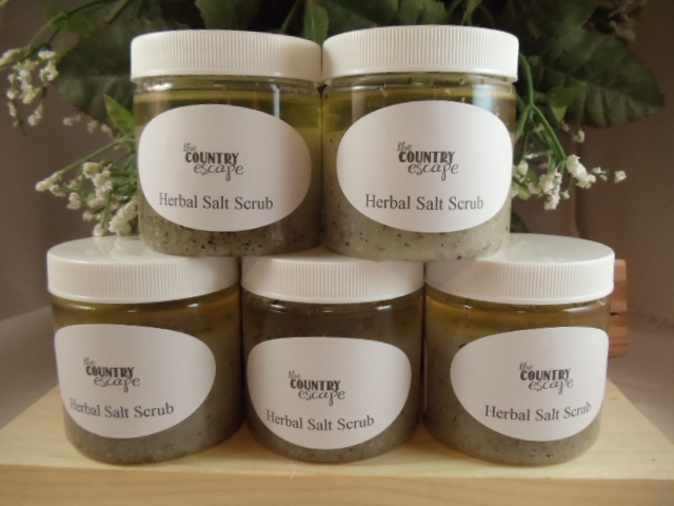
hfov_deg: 42.9
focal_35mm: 44
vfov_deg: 32.9
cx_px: 337
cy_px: 253
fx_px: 857
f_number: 3.5
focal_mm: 6
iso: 400
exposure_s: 1/80
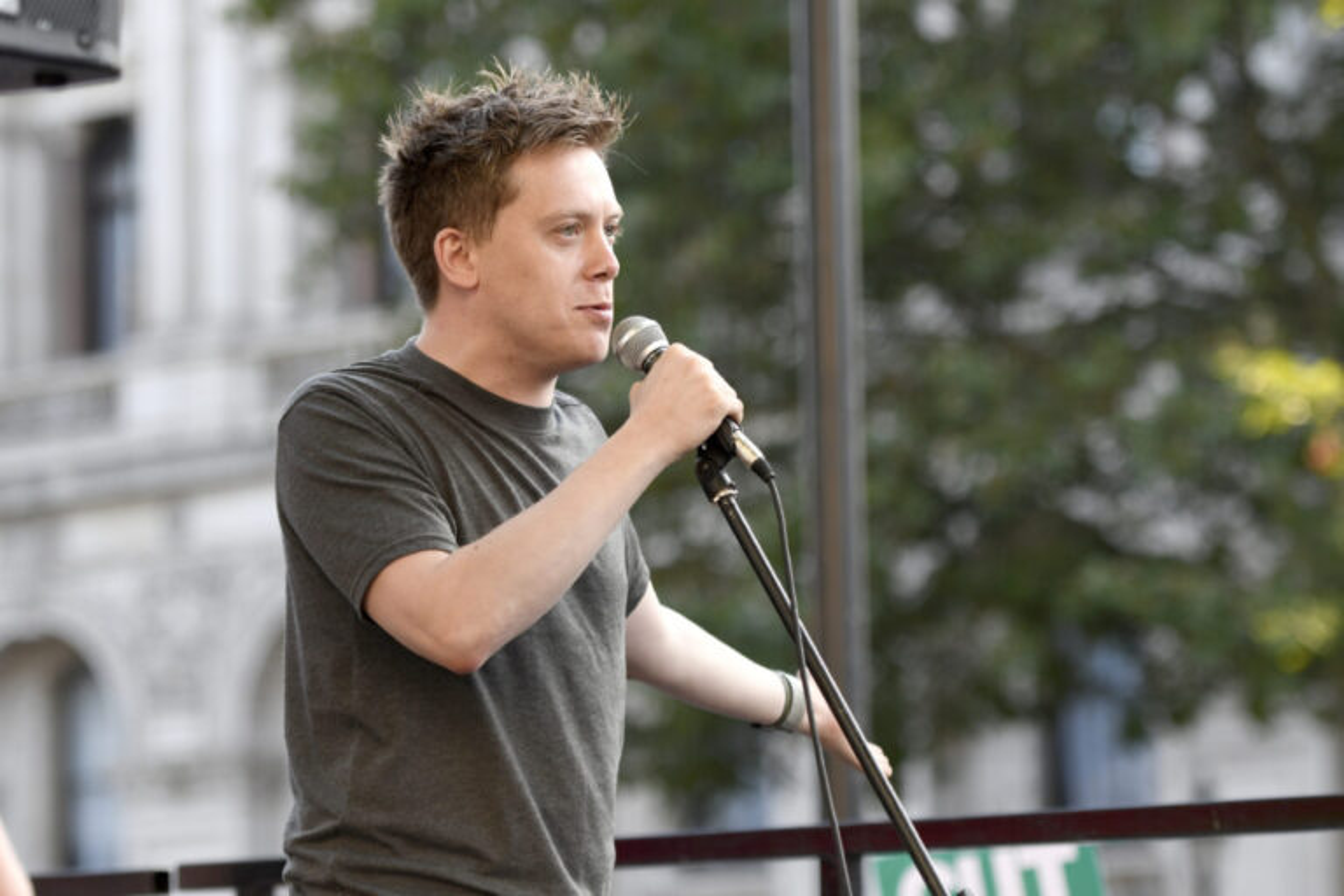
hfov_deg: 13.0
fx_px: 5880
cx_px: 672
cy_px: 448
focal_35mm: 158
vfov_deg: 8.7
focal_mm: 105
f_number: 2.8
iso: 640
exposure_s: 1/800
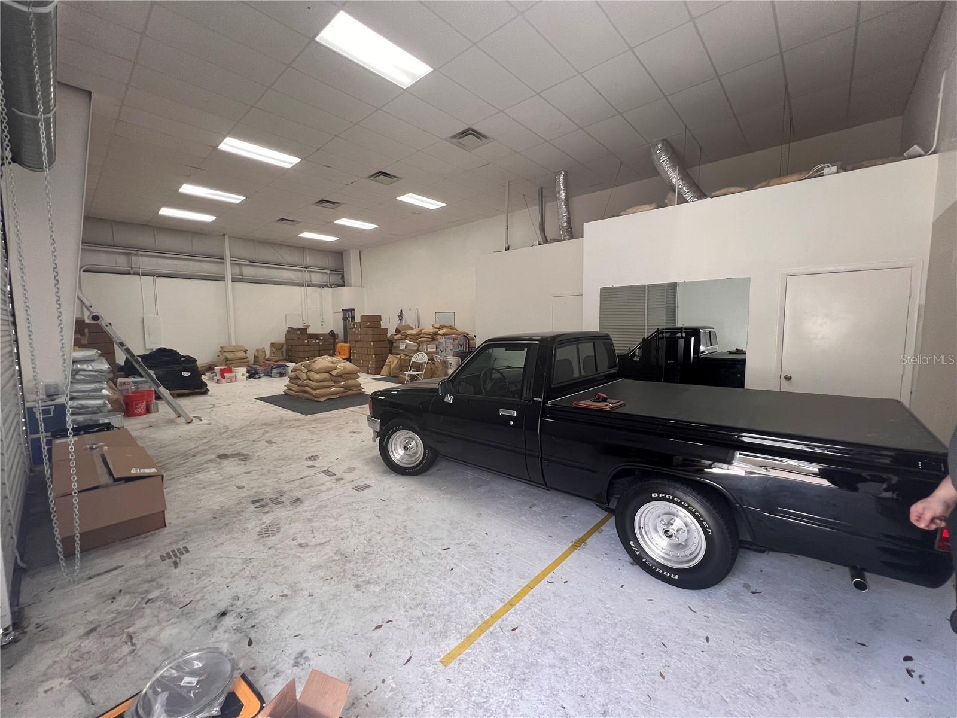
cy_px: 359
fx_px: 359
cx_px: 478
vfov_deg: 89.9
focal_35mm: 13
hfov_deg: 106.2
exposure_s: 1/120
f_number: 1.8
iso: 125
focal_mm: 1.57
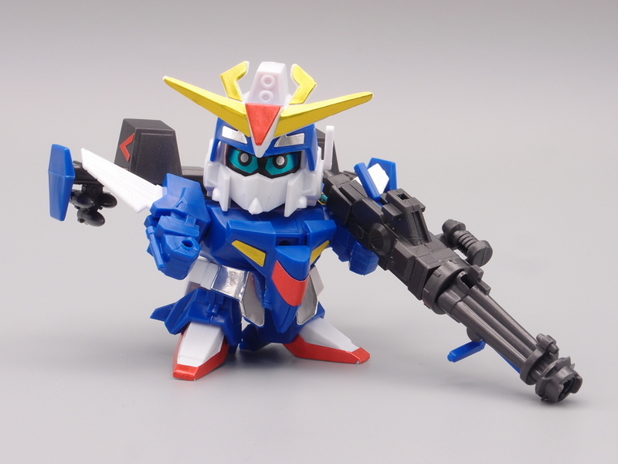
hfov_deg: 25.3
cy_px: 232
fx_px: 1375
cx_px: 309
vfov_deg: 19.1
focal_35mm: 77
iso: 100
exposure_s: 1/10
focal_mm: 16.63
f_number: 8
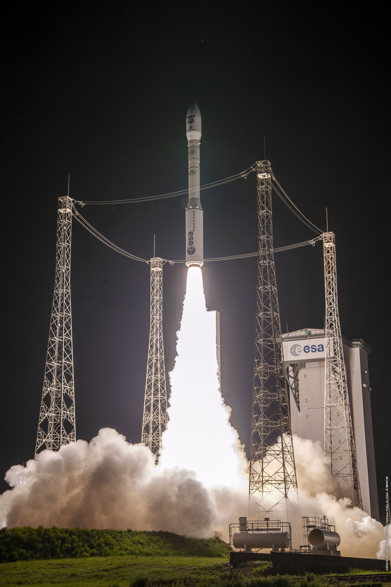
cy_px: 294
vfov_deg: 34.5
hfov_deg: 23.4
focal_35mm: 58
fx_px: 945
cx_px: 196
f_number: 8
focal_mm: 58
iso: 200
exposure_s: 1/1000
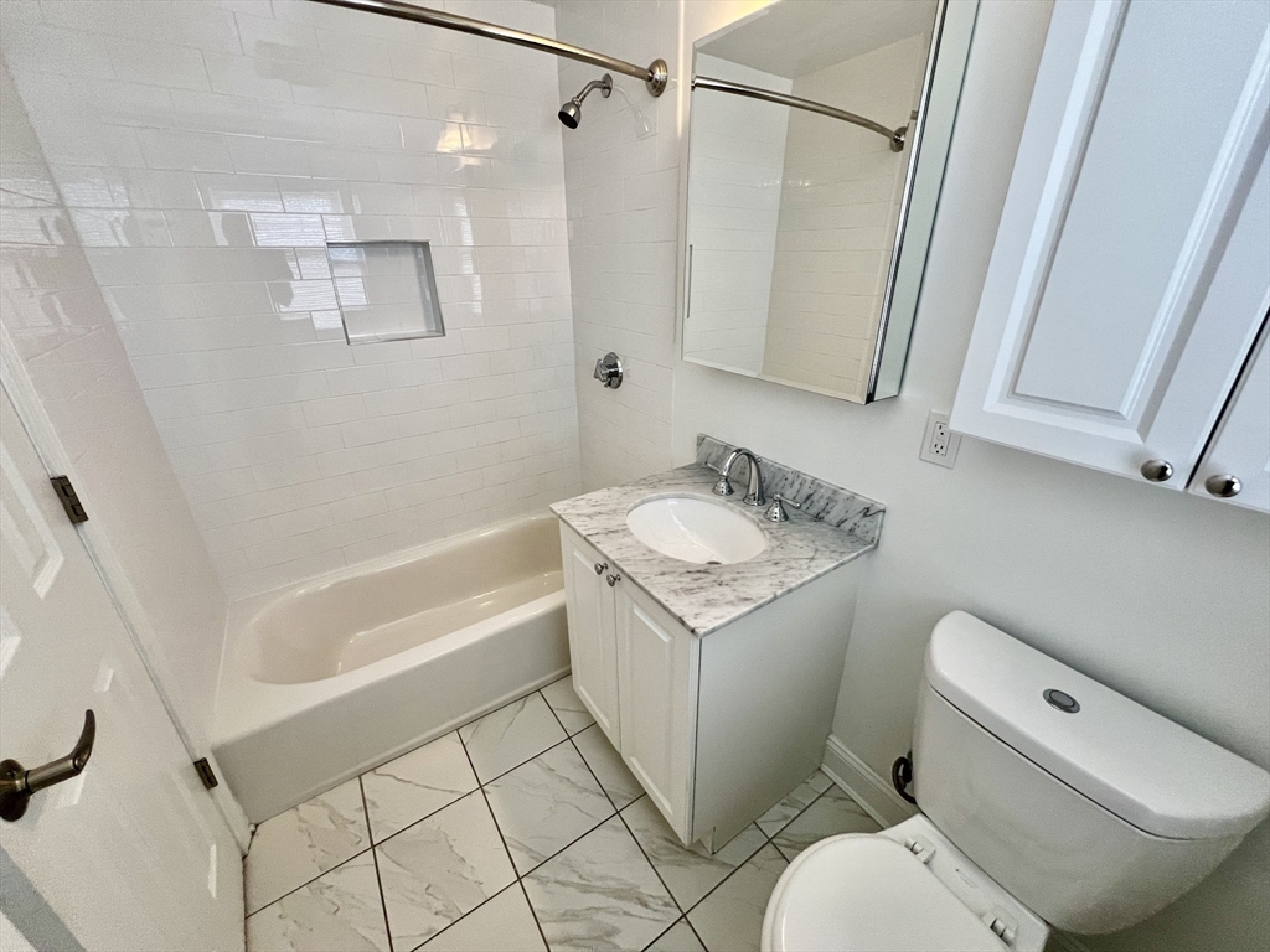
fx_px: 477
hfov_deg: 106.2
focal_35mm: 13
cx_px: 635
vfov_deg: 89.9
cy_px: 476
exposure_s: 1/120
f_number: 1.8
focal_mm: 1.57
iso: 125
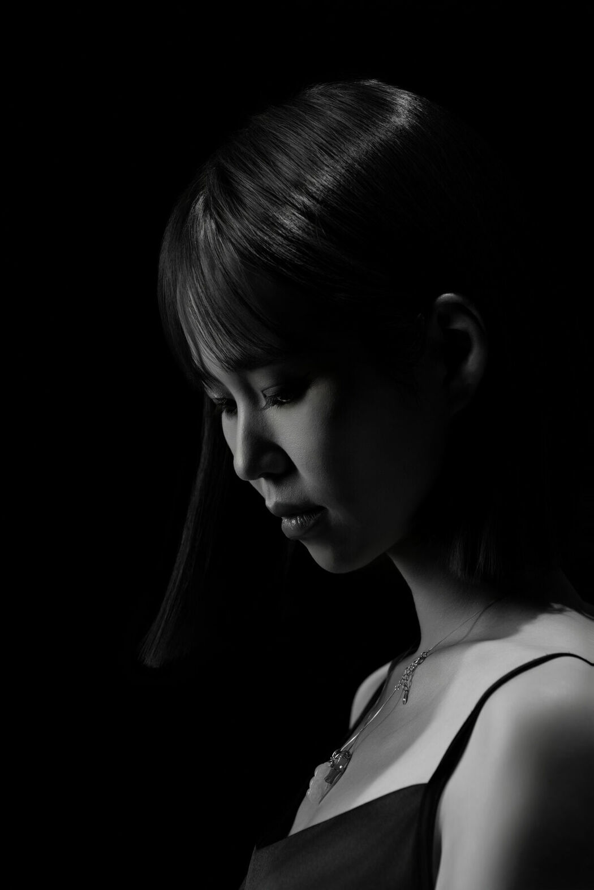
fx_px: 2722
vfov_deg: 18.6
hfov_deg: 12.5
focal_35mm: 110
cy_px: 445
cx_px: 297
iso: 100
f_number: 6.3
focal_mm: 110
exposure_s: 1/100
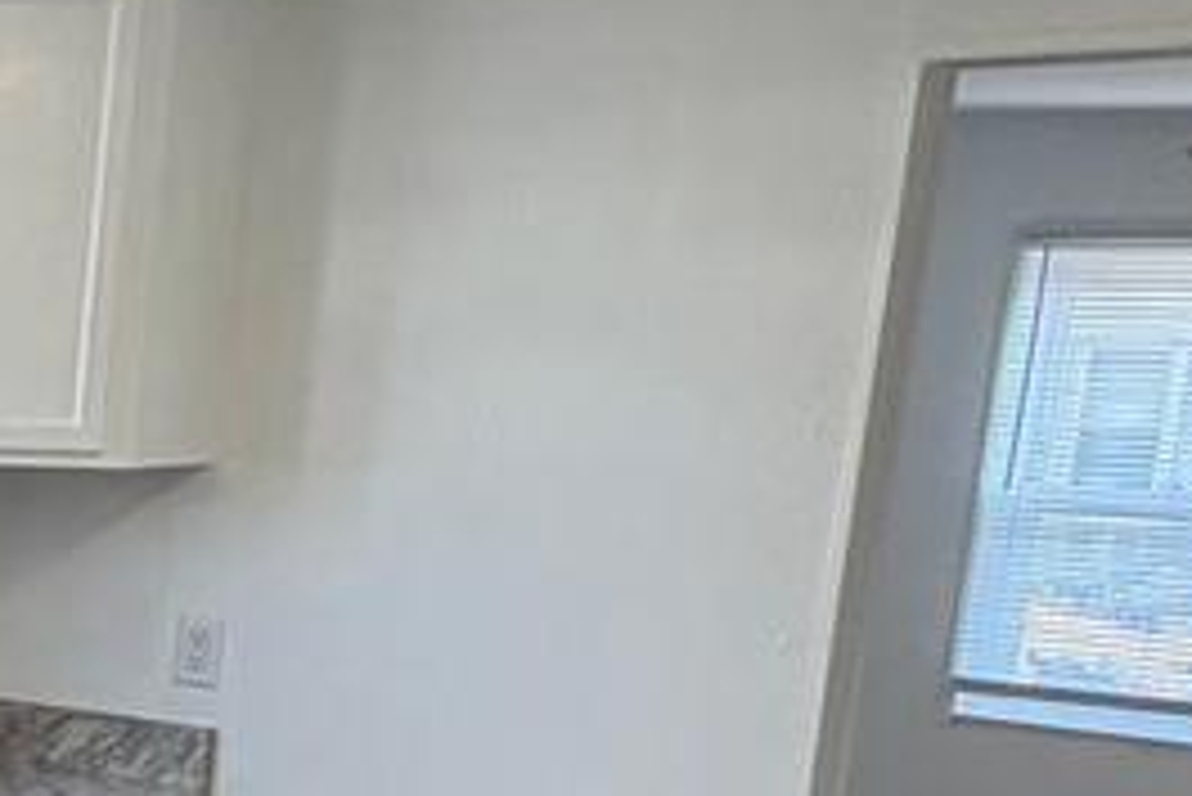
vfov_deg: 16.9
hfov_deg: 20.1
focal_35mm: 79
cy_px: 783
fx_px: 2617
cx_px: -828
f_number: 2.2
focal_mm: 2.22
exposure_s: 1/120
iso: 160
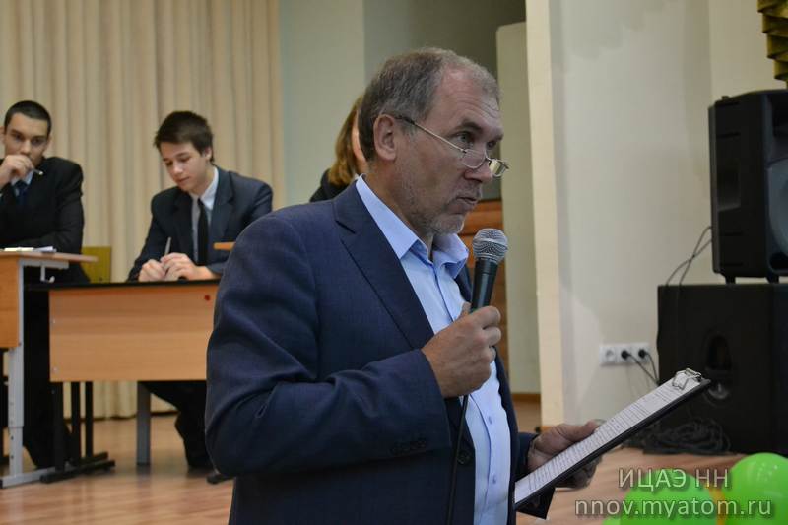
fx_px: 1444
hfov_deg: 30.5
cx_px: 394
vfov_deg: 20.6
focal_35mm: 66
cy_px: 262
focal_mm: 44
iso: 2800
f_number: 5.3
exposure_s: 1/60
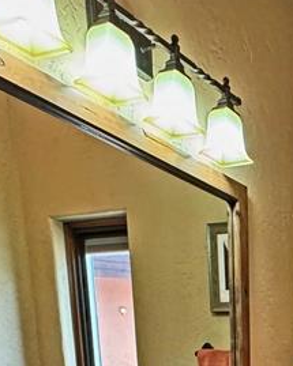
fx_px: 564
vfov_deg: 27.9
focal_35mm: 52
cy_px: 509
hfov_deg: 25.9
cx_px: 356
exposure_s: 1/60
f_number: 2.2
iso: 250
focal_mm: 2.22
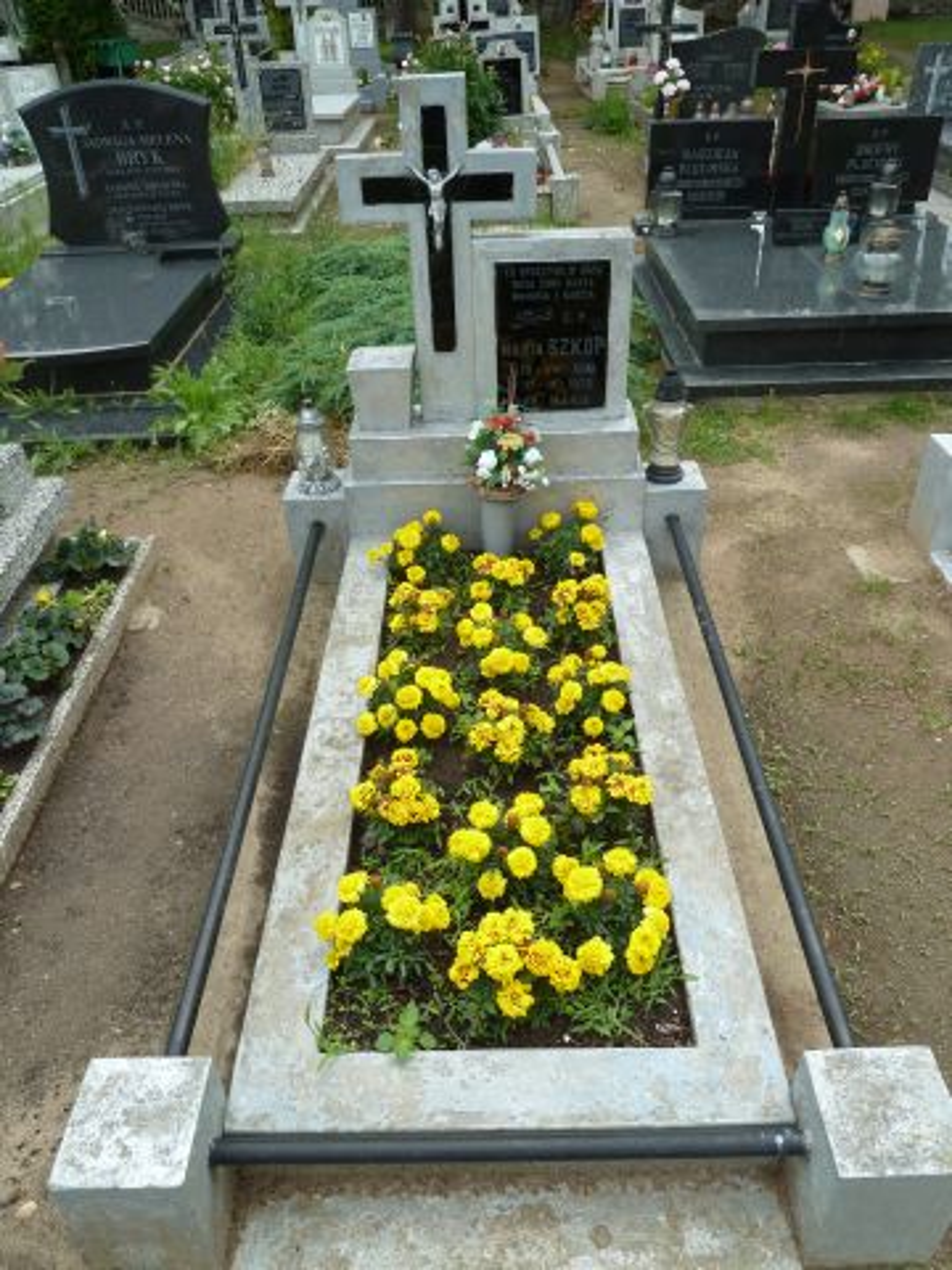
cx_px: 476
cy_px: 635
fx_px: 917
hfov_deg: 54.9
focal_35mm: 25
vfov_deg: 69.4
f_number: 4
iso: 80
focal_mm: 4.1
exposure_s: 1/200
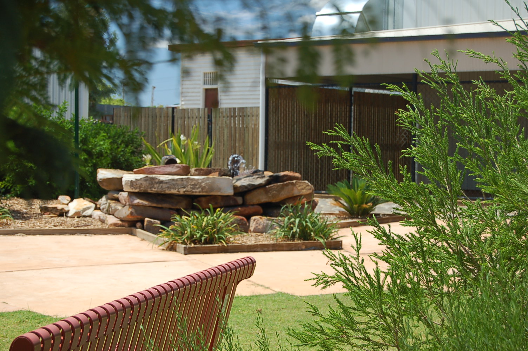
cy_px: 176
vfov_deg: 18.9
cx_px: 264
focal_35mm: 72
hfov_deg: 28.1
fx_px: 1055
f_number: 6.3
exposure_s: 1/125
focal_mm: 48
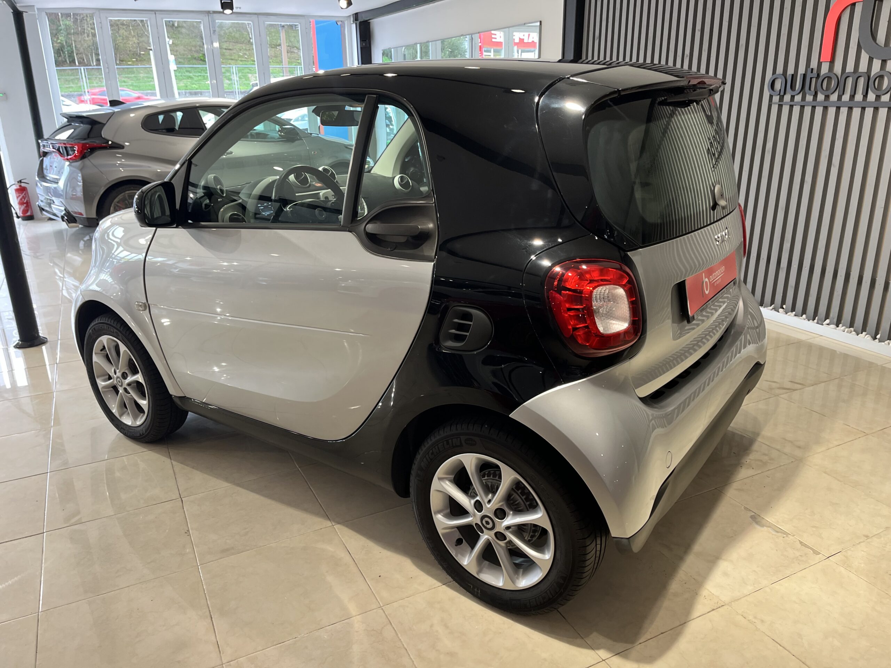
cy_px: 334
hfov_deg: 67.3
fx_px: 669
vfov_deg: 53.1
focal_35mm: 26
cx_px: 446
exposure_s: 1/100
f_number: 1.6
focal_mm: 5.1
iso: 100
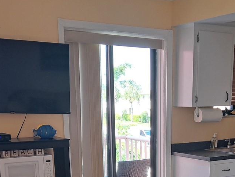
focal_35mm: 60
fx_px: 407
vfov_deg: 22.4
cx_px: 145
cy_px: 214
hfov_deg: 32.1
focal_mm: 5.23
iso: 50
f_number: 1.8
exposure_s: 1/60
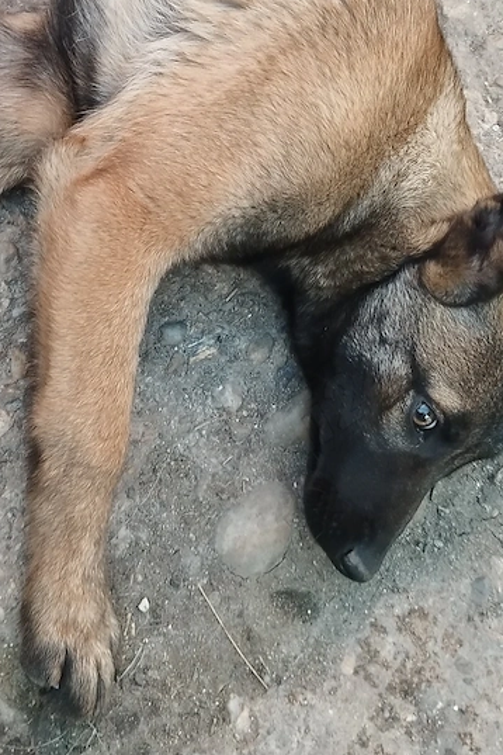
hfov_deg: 21.8
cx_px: 162
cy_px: 135
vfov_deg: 31.4
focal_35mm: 62
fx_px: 1299
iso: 490
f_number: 1.89
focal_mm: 5.89
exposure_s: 1/50
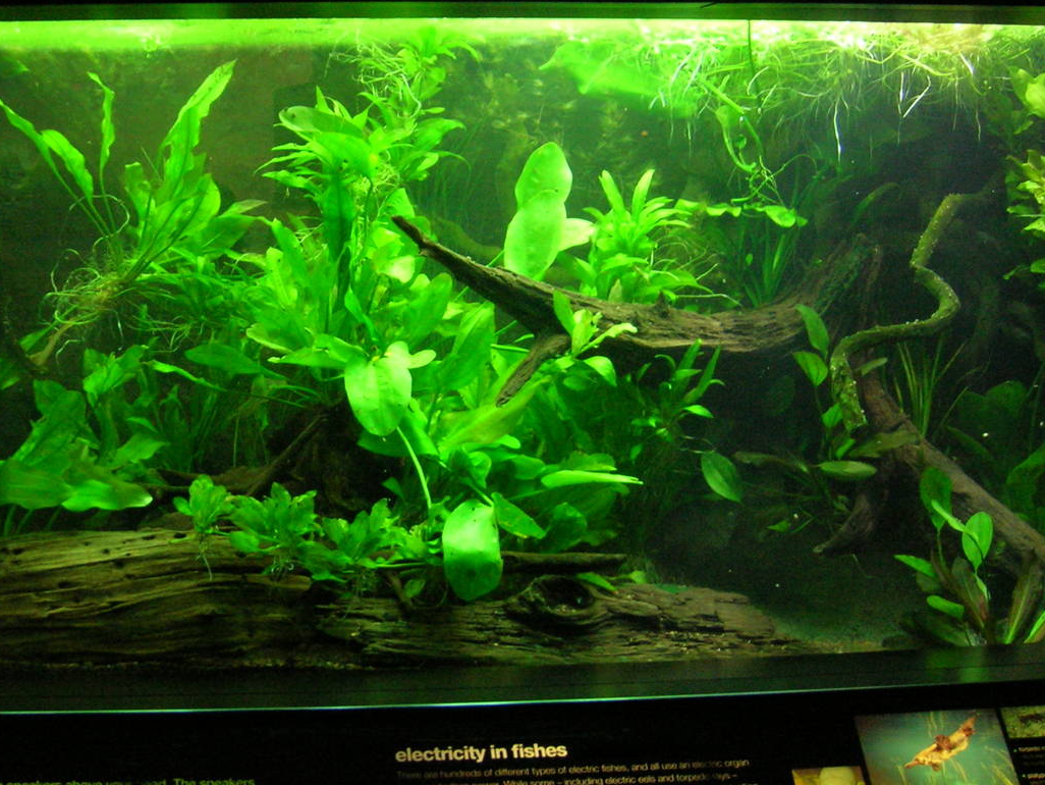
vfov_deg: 27.5
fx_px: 1600
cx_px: 231
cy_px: 304
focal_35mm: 53
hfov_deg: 35.2
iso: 200
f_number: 2.9
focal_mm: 5.7
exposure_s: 1/60
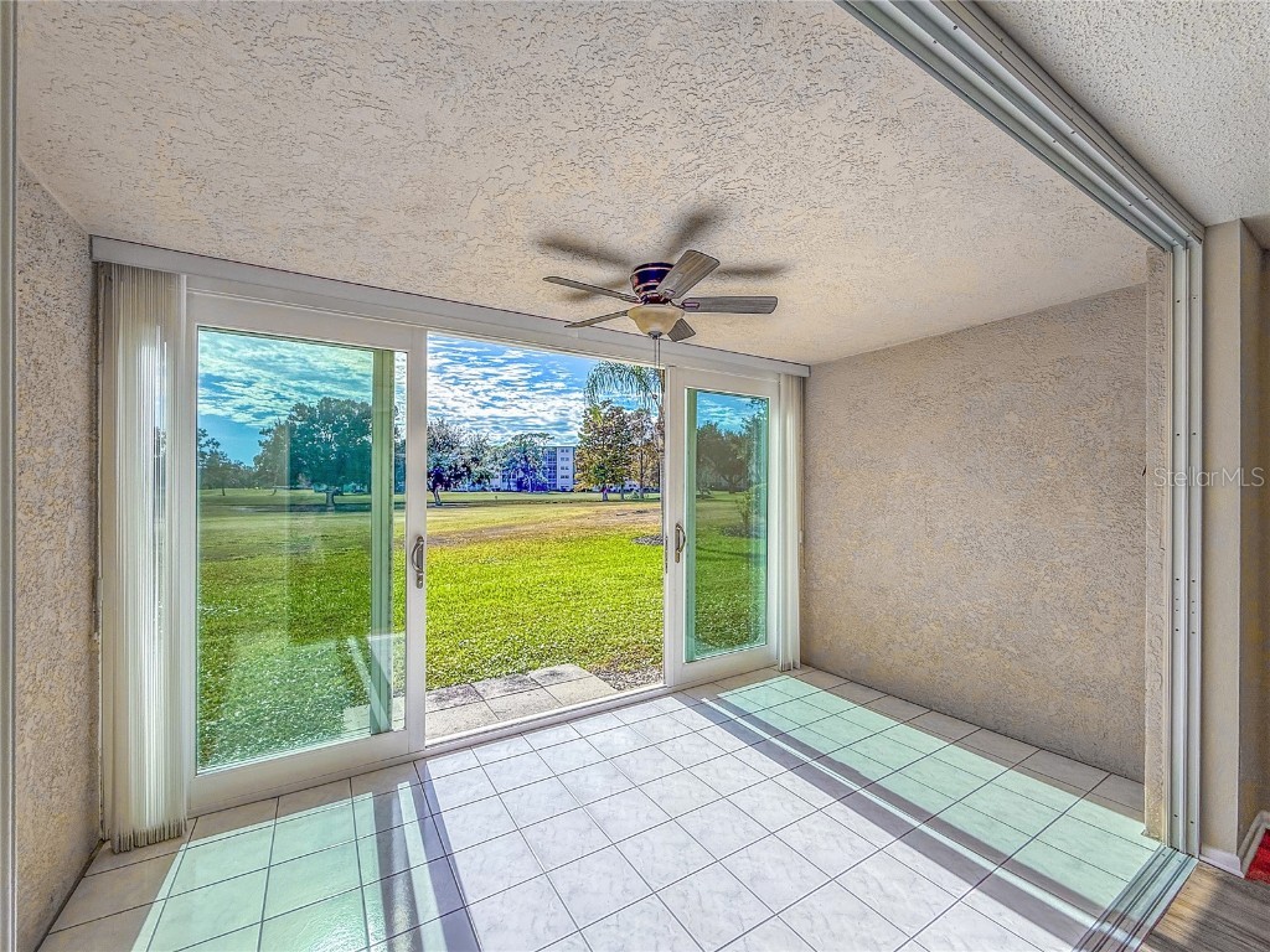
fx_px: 514
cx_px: 635
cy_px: 476
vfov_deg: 85.7
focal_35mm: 14
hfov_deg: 102.1
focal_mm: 2.22
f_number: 2.2
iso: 64
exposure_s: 1/3200
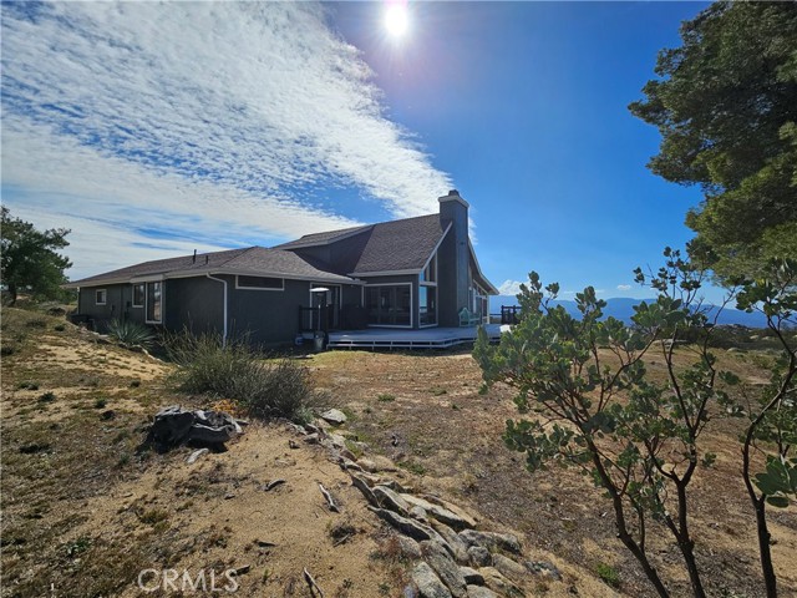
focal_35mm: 13
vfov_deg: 89.9
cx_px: 398
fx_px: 299
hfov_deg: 106.2
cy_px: 299
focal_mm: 2.2
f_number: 2.2
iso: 50
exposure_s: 1/6294
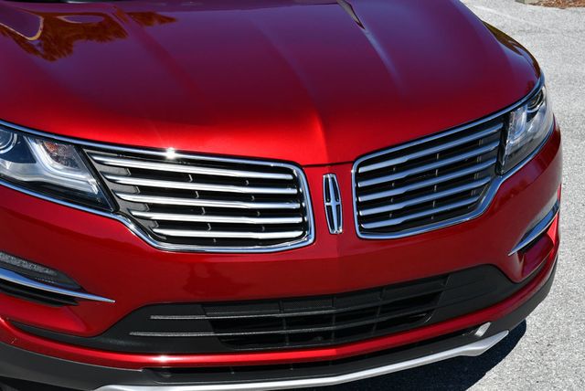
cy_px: 196
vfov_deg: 19.0
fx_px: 1171
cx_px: 292
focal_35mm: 72
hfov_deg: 28.0
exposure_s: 1/320
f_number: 9
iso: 100
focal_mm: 36
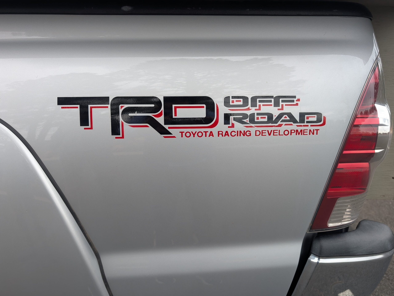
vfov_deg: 56.9
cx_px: 197
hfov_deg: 71.5
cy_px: 148
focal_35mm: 24
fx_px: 274
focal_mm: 6.9
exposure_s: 1/284
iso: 21
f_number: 1.68
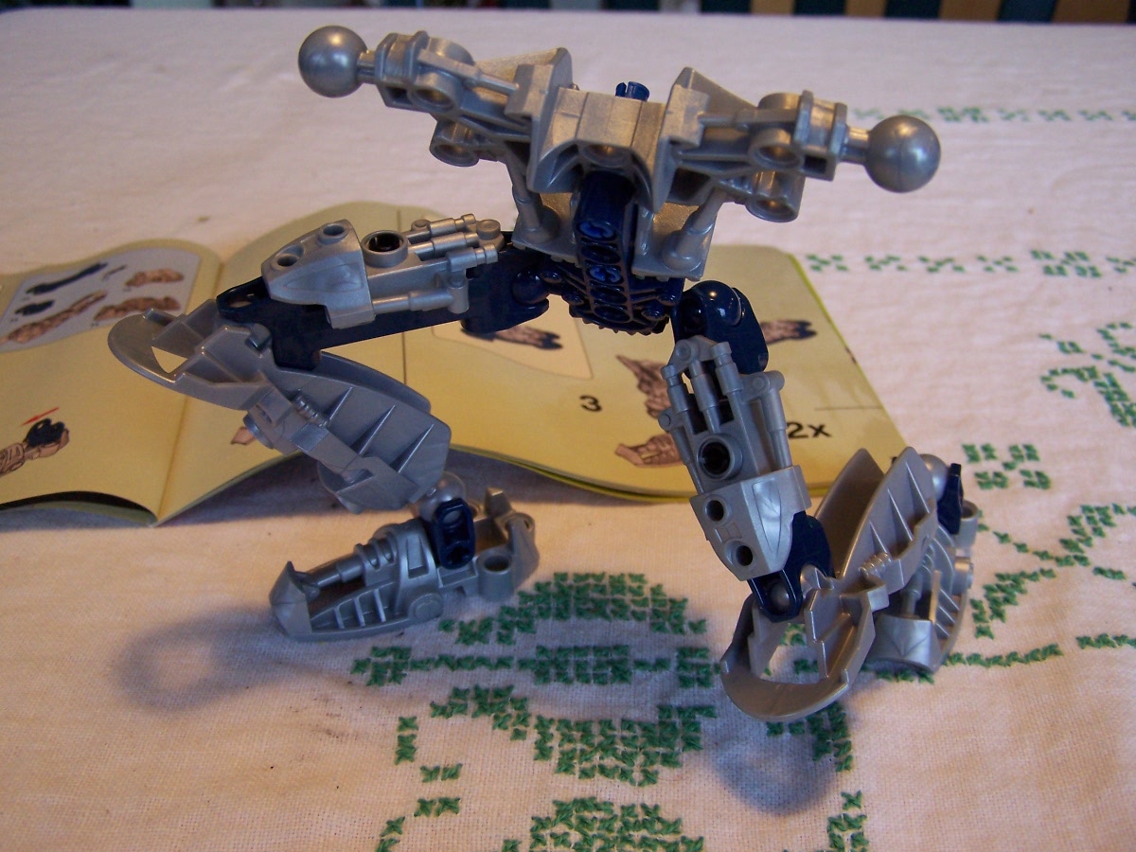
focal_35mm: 38
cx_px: 568
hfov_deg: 49.0
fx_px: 1247
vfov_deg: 37.7
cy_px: 426
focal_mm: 6.3
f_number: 2.8
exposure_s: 1/20
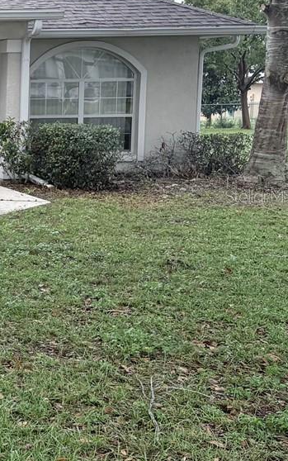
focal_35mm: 79
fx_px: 992
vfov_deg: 26.1
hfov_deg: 13.2
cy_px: 196
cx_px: -357
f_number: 1.6
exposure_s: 1/233
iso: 100
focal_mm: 5.96
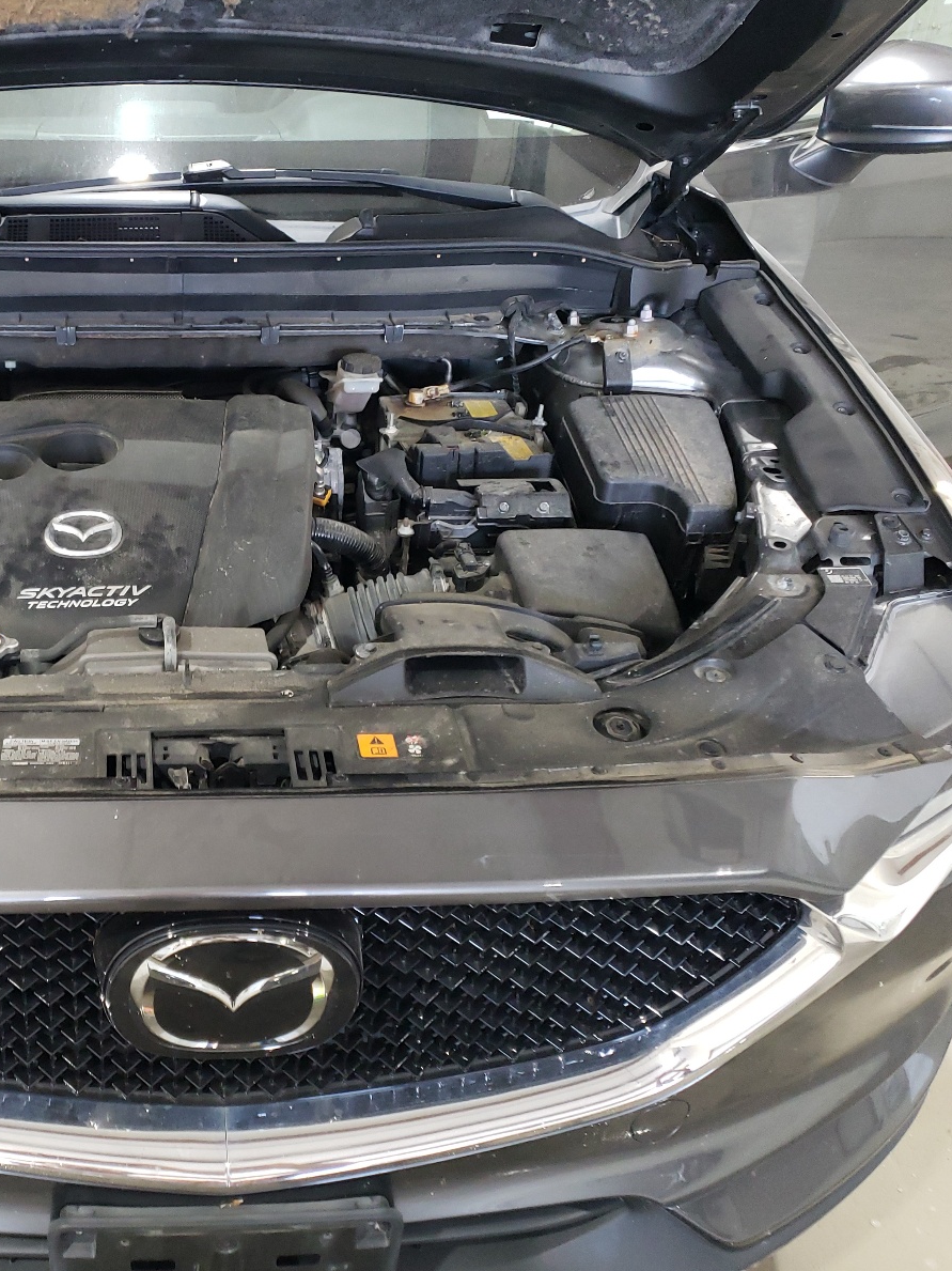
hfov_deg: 39.3
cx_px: 213
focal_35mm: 35
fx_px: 1284
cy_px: 631
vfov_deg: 52.6
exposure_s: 1/60.2
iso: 230
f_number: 1.5
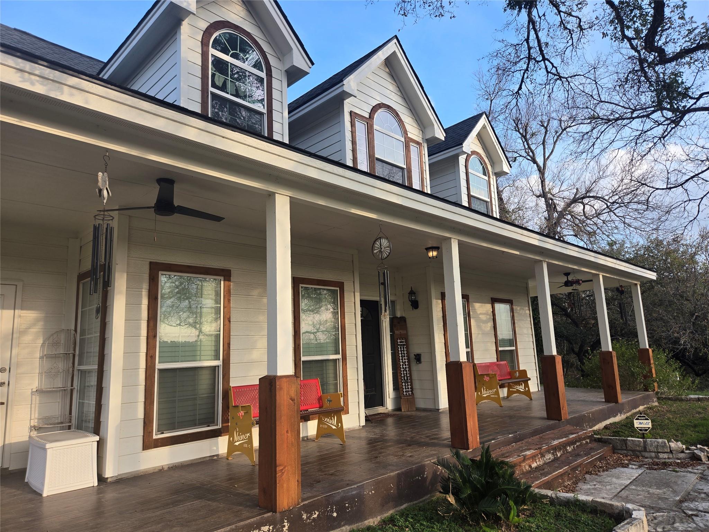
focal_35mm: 23
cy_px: 266
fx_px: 471
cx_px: 354
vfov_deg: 58.9
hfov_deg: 73.9
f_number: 1.8
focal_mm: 5.4
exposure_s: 1/299
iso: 25
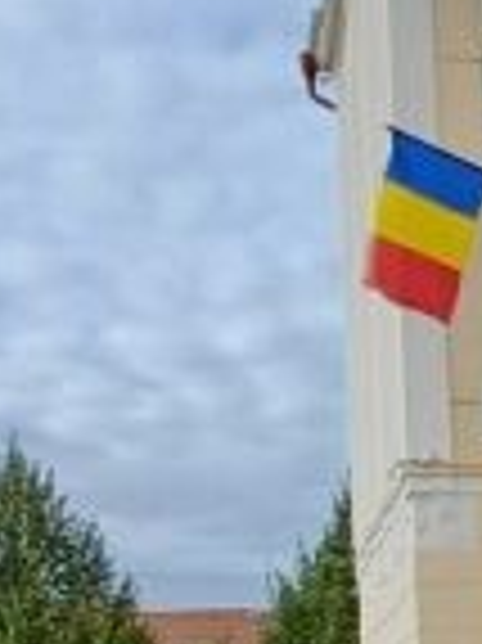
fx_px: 1562
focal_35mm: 84
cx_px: 563
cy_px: 790
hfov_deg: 16.9
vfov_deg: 21.5
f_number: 2.2
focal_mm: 1.64
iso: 40
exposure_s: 1/1056
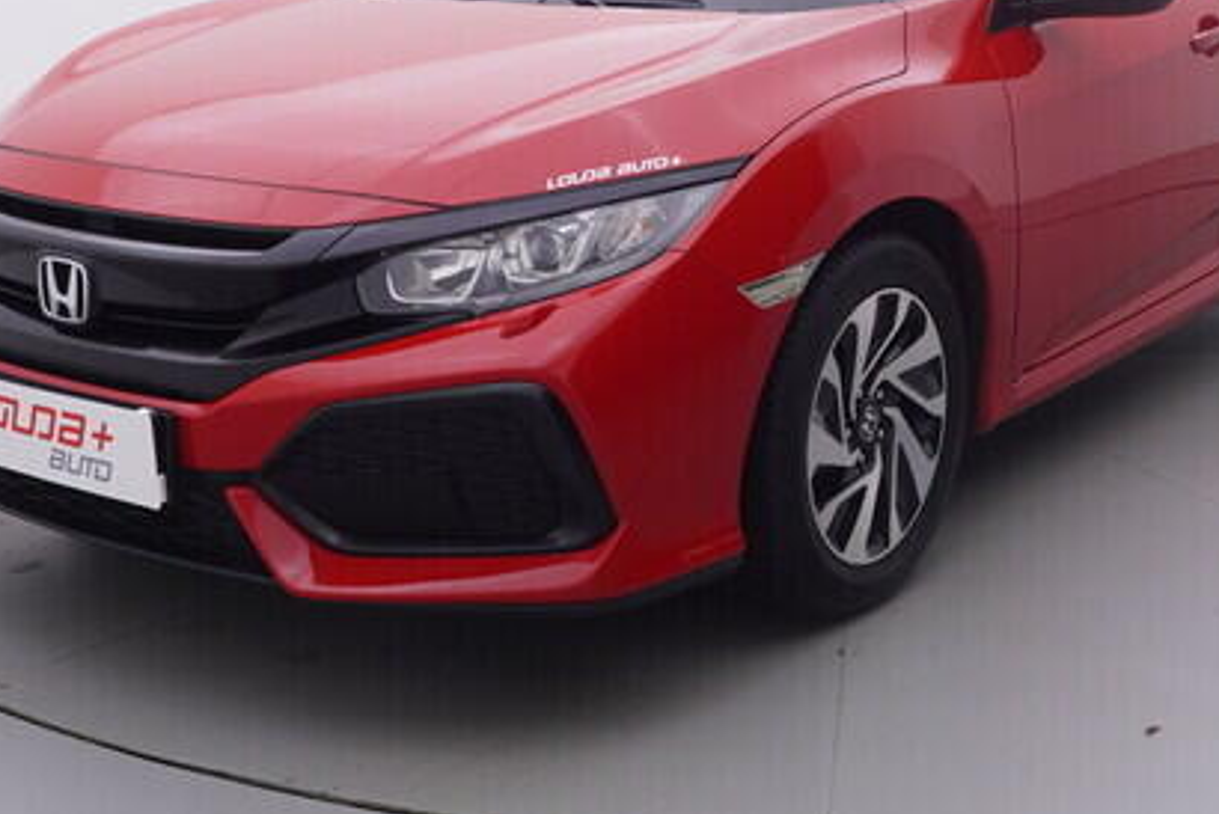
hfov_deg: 35.3
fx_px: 1906
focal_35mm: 56
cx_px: 737
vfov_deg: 23.5
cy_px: 92
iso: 200
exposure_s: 1/80
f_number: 5
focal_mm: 15
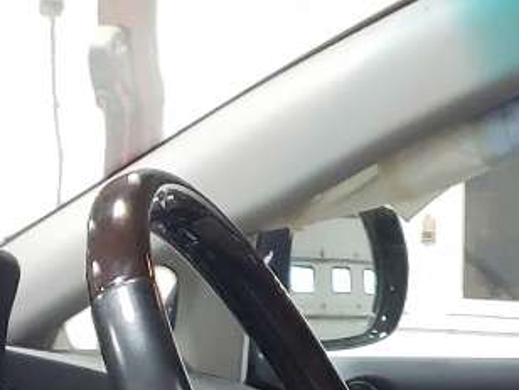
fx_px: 2024
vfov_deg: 10.0
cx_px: 634
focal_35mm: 135
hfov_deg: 14.1
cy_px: 851
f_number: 1.5
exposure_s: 1/60.2
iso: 234
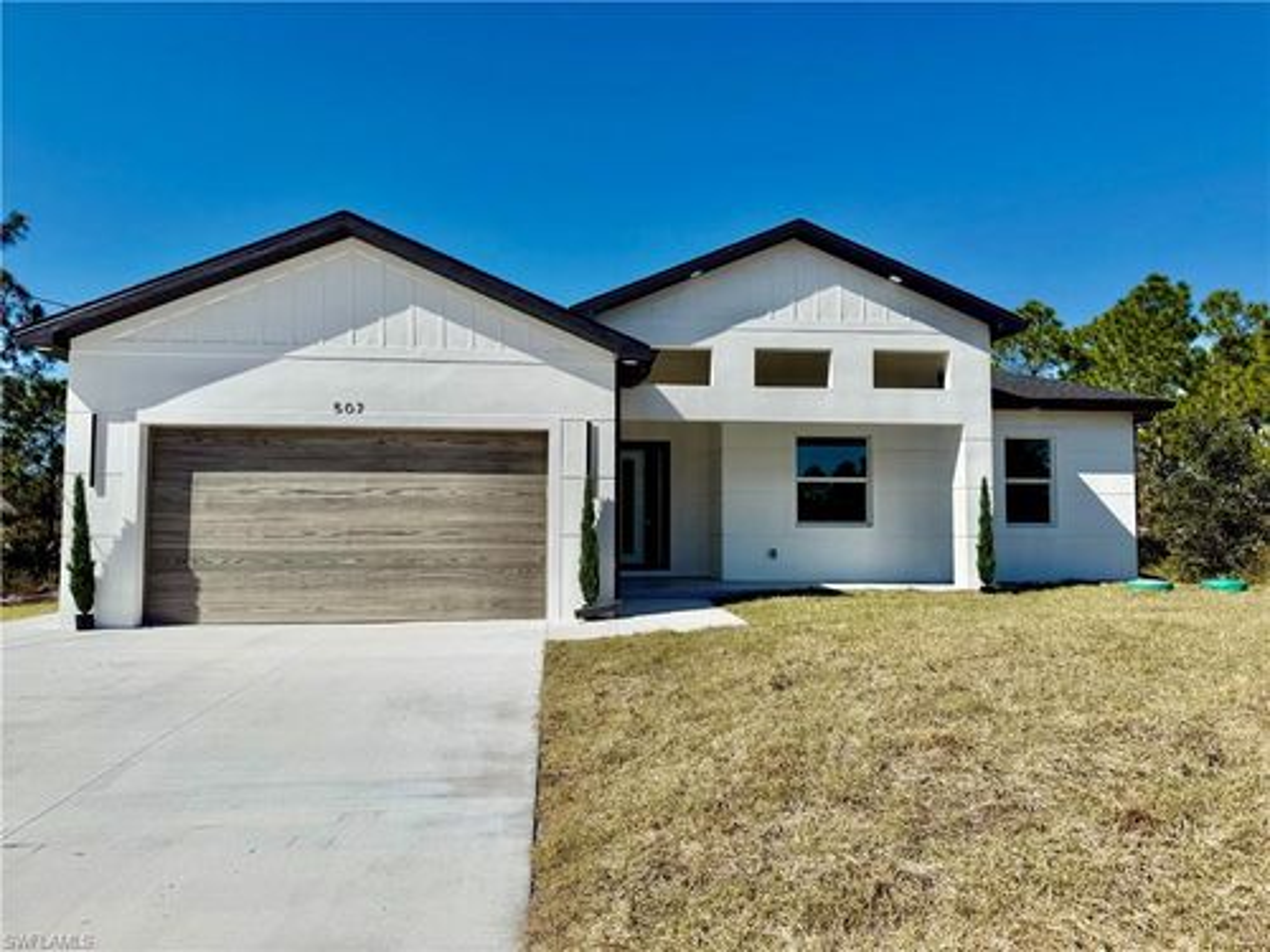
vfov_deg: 56.8
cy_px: 476
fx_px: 881
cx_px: 635
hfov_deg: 71.6
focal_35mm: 24
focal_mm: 6.76
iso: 80
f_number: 1.78
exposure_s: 1/9091
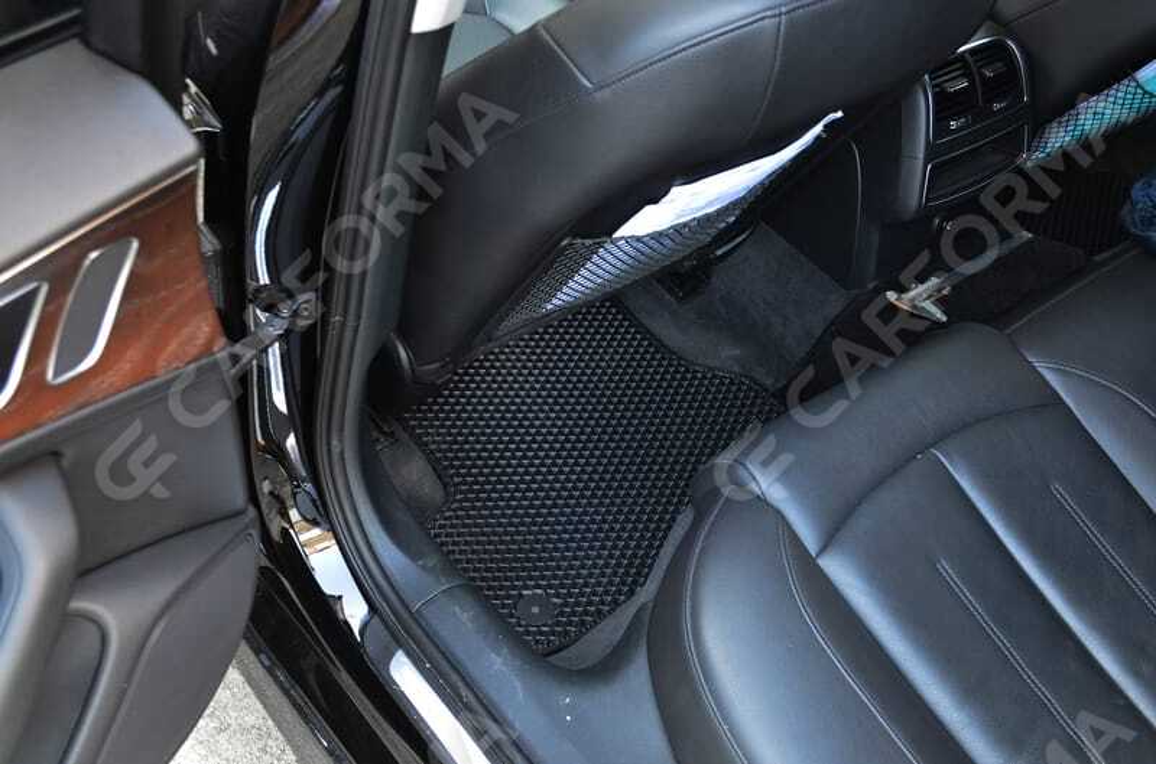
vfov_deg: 34.0
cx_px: 578
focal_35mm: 39
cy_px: 382
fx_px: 1249
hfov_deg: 49.7
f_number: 6.3
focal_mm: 26
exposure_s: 1/13
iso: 800
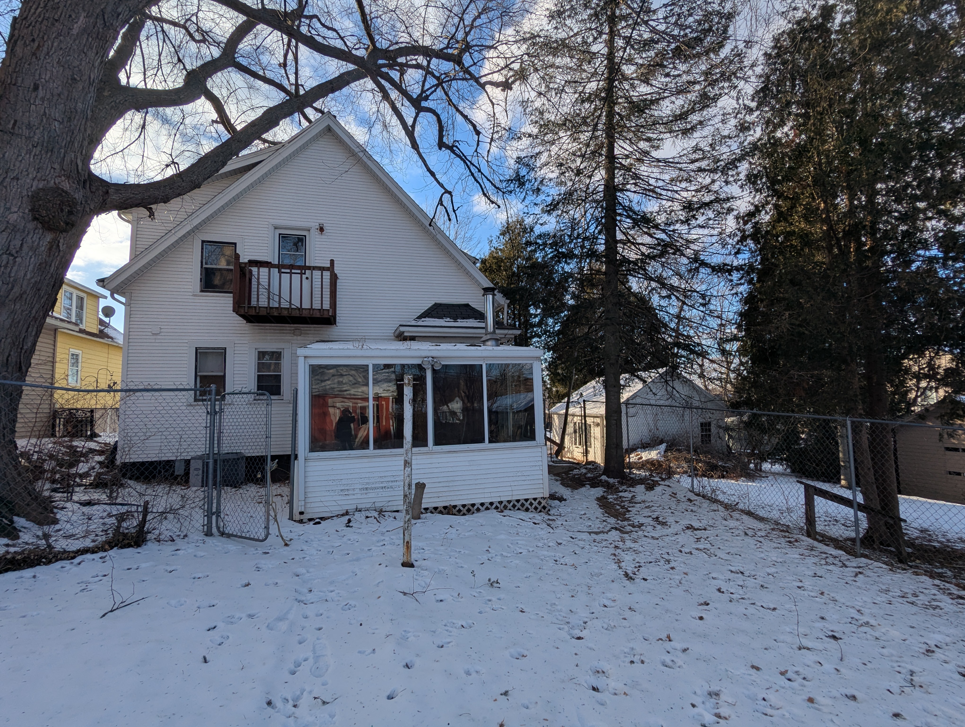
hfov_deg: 94.4
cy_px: 364
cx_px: 482
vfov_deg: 78.2
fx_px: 447
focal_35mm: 16
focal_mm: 2.35
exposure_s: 1/1479
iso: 34
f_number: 2.2
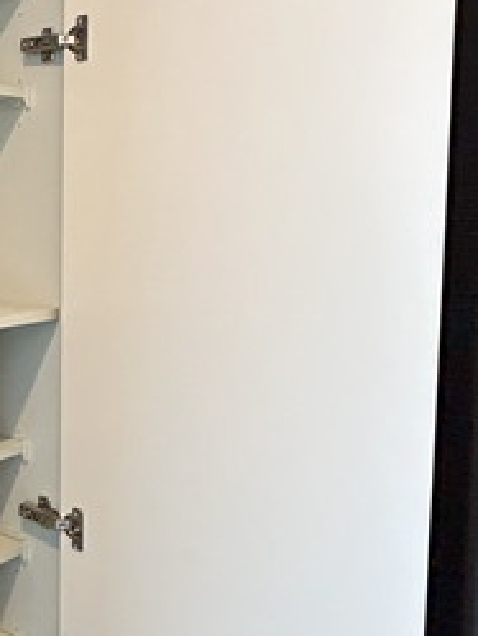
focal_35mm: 45
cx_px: 28
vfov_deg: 42.0
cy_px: 273
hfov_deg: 30.5
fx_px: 828
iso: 400
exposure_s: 1/50
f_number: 2.4
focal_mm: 1.54
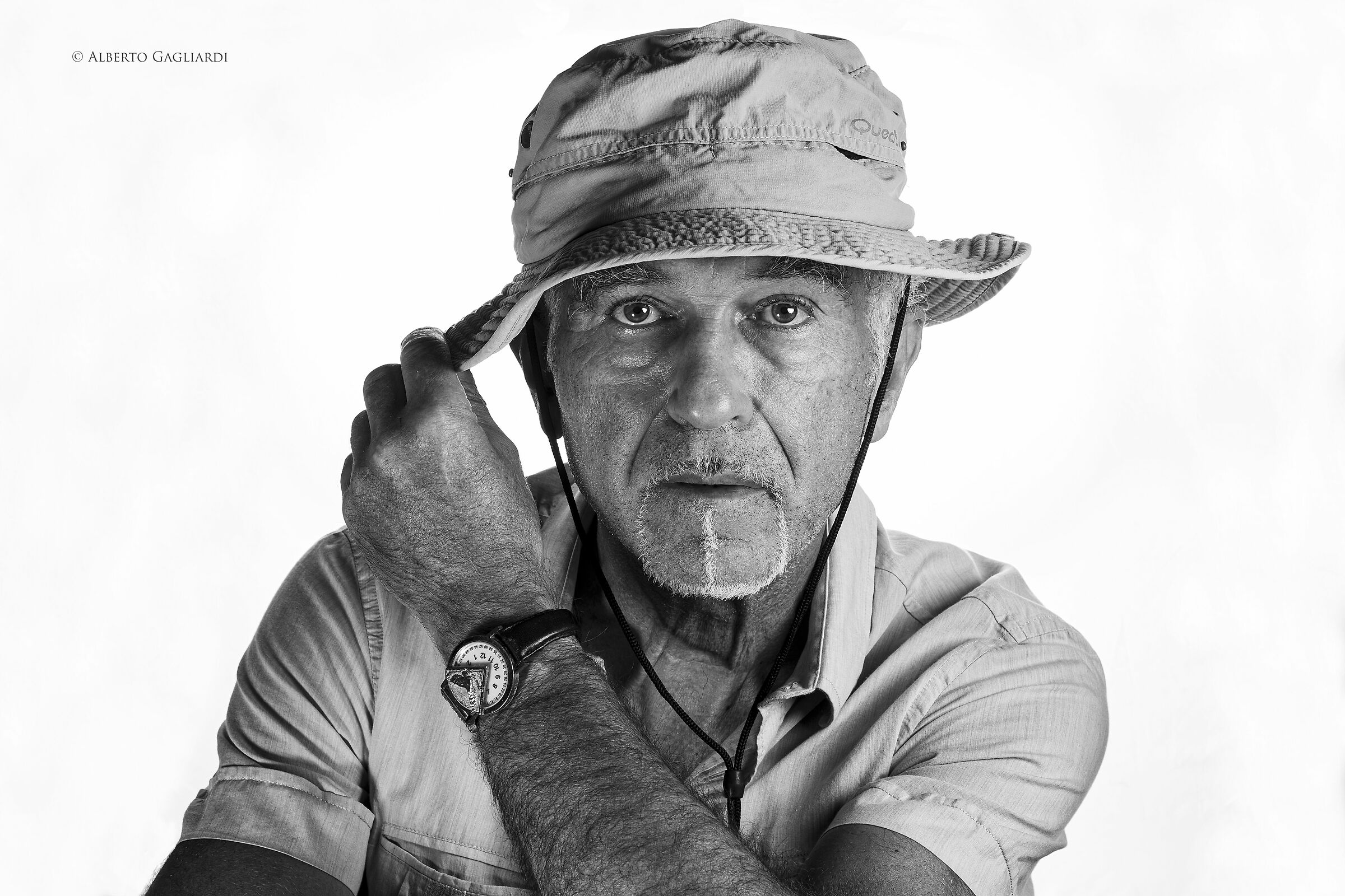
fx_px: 3175
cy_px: 448
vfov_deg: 16.1
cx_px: 672
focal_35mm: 85
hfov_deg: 23.9
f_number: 13
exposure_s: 1/125
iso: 100
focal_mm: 85
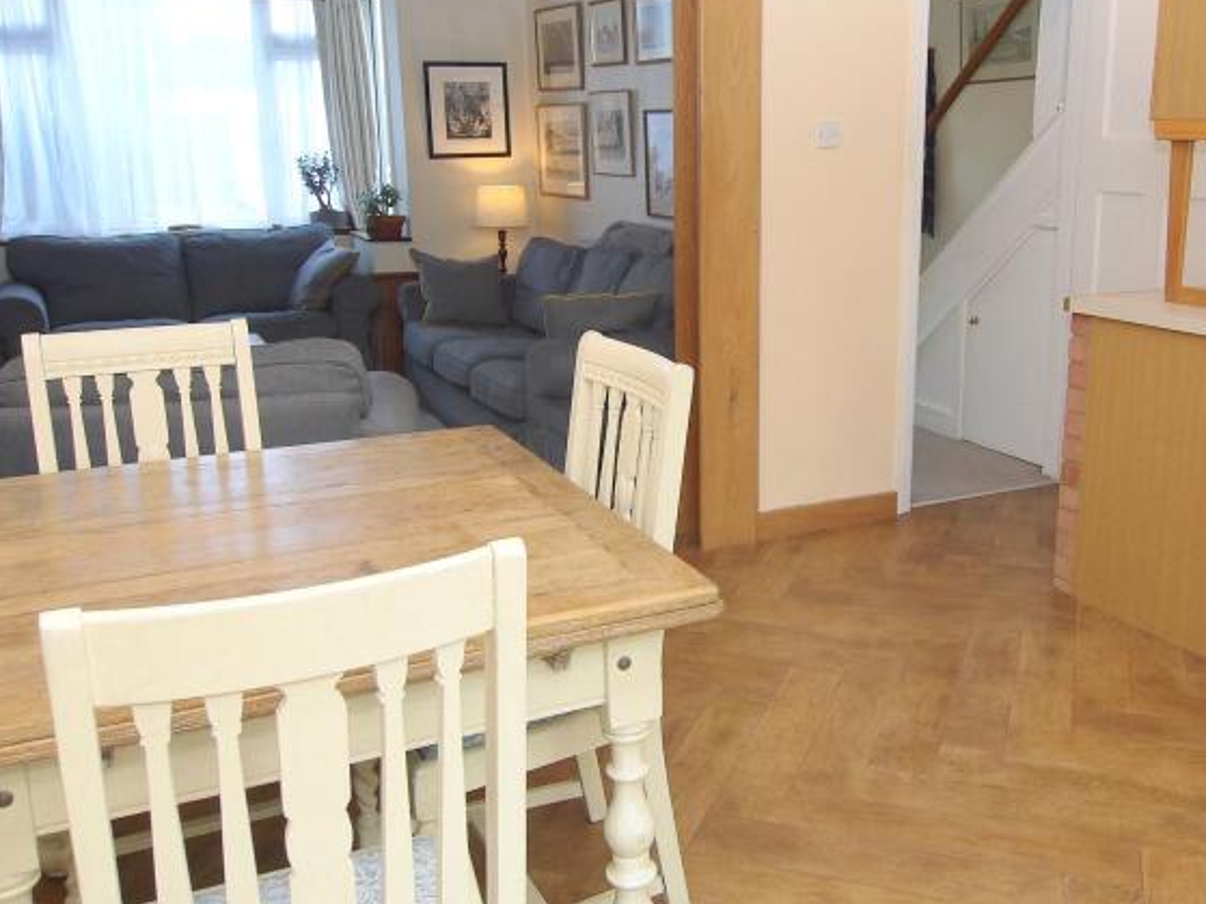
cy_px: 388
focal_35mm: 33
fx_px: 1149
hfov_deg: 54.8
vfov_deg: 42.8
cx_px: 740
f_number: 4
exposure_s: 1/60
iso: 100
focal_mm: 9
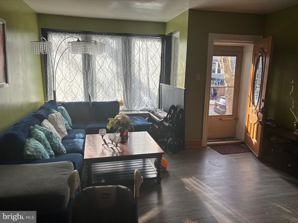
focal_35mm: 26
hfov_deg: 67.3
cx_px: 149
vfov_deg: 53.0
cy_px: 112
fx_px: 224
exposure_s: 1/224
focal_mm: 5.96
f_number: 1.6
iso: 40
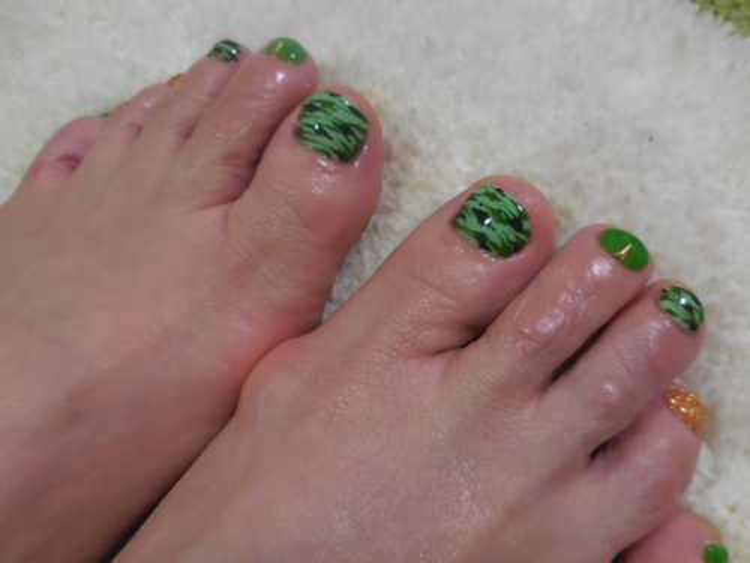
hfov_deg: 69.4
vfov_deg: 54.9
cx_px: 375
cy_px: 282
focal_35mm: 25
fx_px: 542
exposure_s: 1/30
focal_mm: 4.5
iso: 320
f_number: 3.3
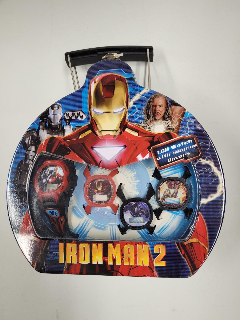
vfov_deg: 67.3
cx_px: 120
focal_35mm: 26
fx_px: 240
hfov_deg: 53.1
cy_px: 160
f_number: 1.8
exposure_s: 1/120
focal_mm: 5.4
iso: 160
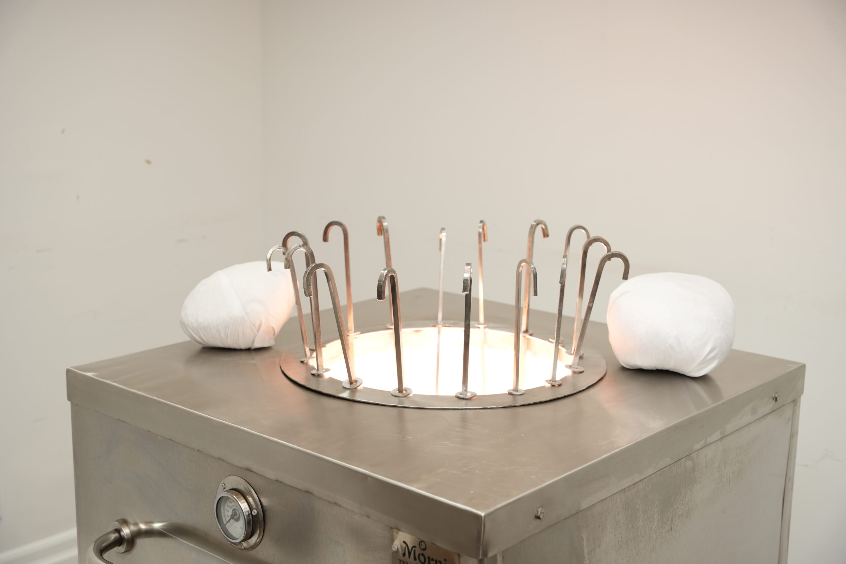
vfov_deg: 28.7
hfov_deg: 42.0
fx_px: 1102
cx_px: 423
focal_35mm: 47
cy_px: 282
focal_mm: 46.9
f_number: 4.5
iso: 250
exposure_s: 1/200
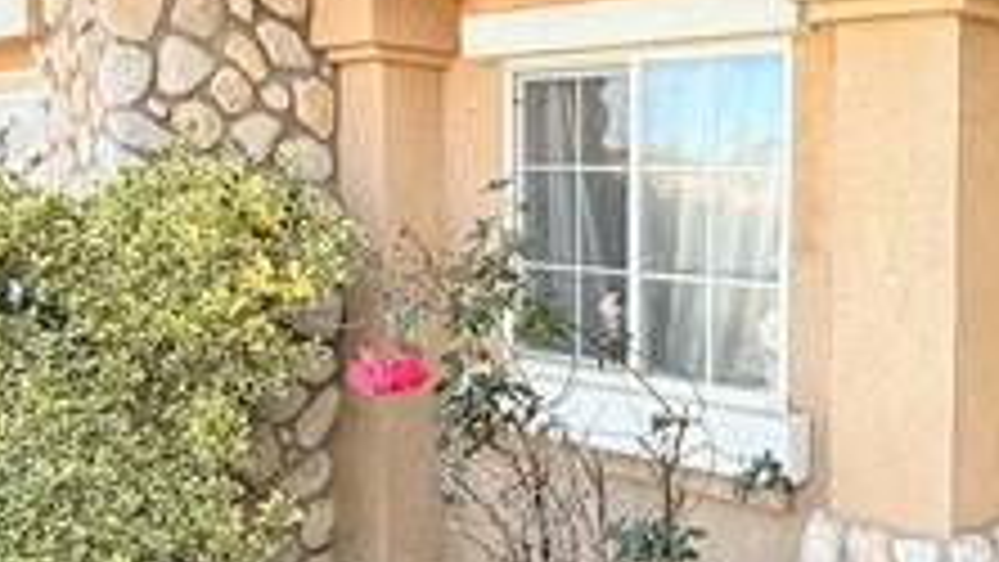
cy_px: 288
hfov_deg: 41.0
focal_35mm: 44
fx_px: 1166
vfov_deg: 27.1
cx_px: 981
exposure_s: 1/228
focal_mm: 2.22
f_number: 2.2
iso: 50
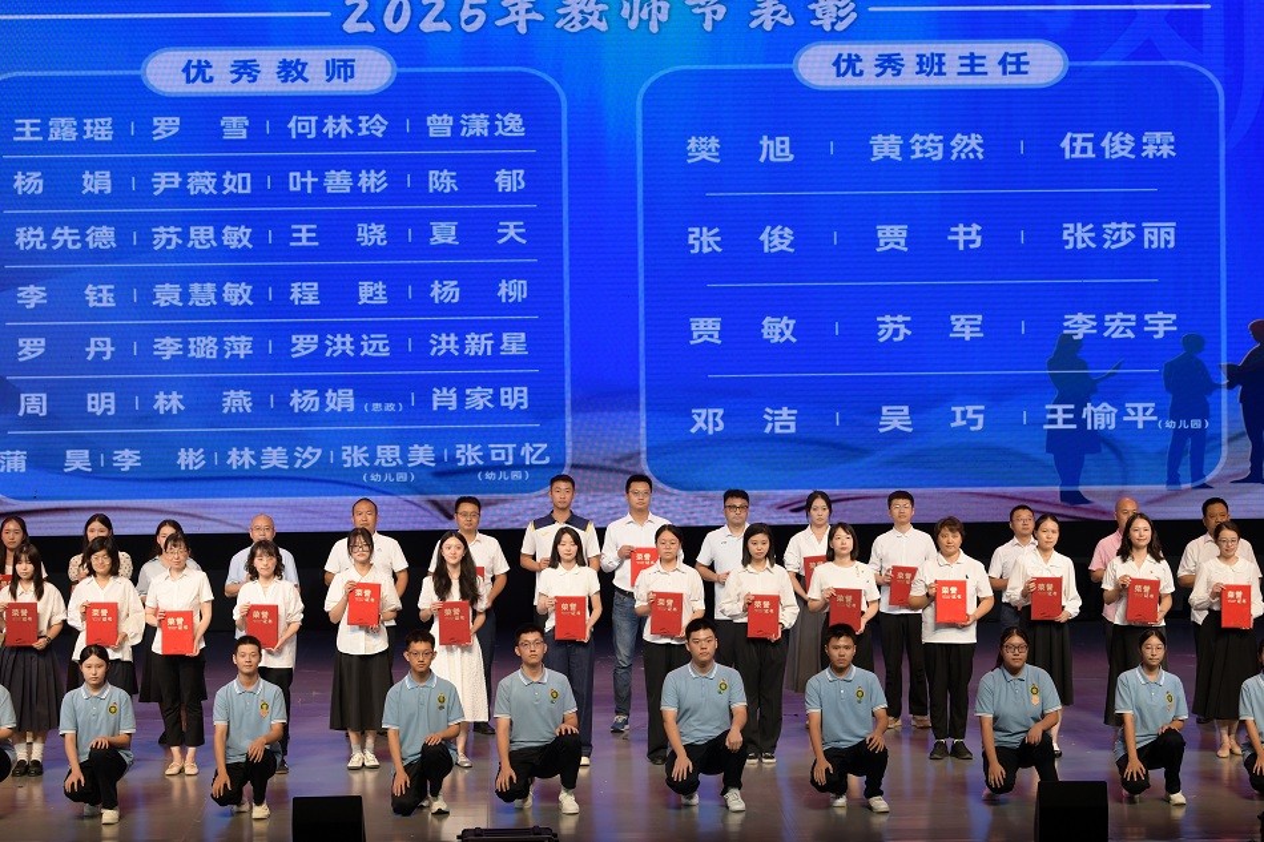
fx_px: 2949
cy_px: 421
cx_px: 632
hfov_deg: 24.2
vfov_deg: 16.3
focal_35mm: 84
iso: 250
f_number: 6.3
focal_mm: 70
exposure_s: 1/125
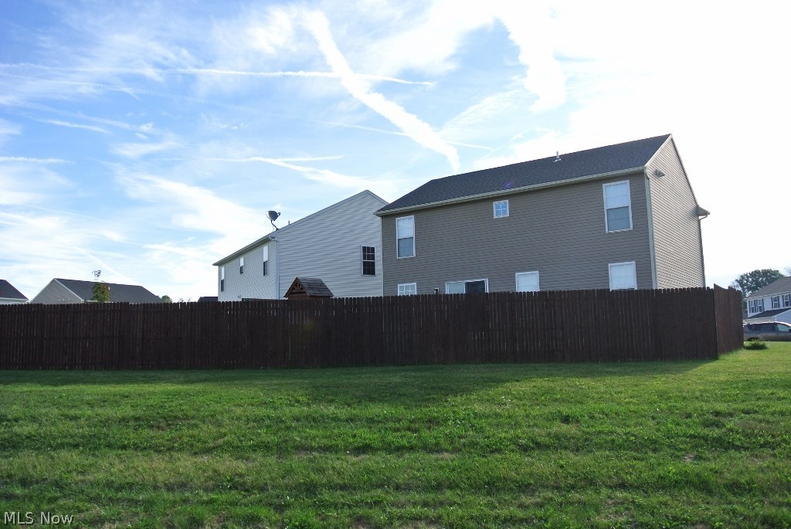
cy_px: 264
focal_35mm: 31
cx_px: 396
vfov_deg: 42.4
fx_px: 682
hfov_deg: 60.2
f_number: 4.5
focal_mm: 11.8
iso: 100
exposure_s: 1/500
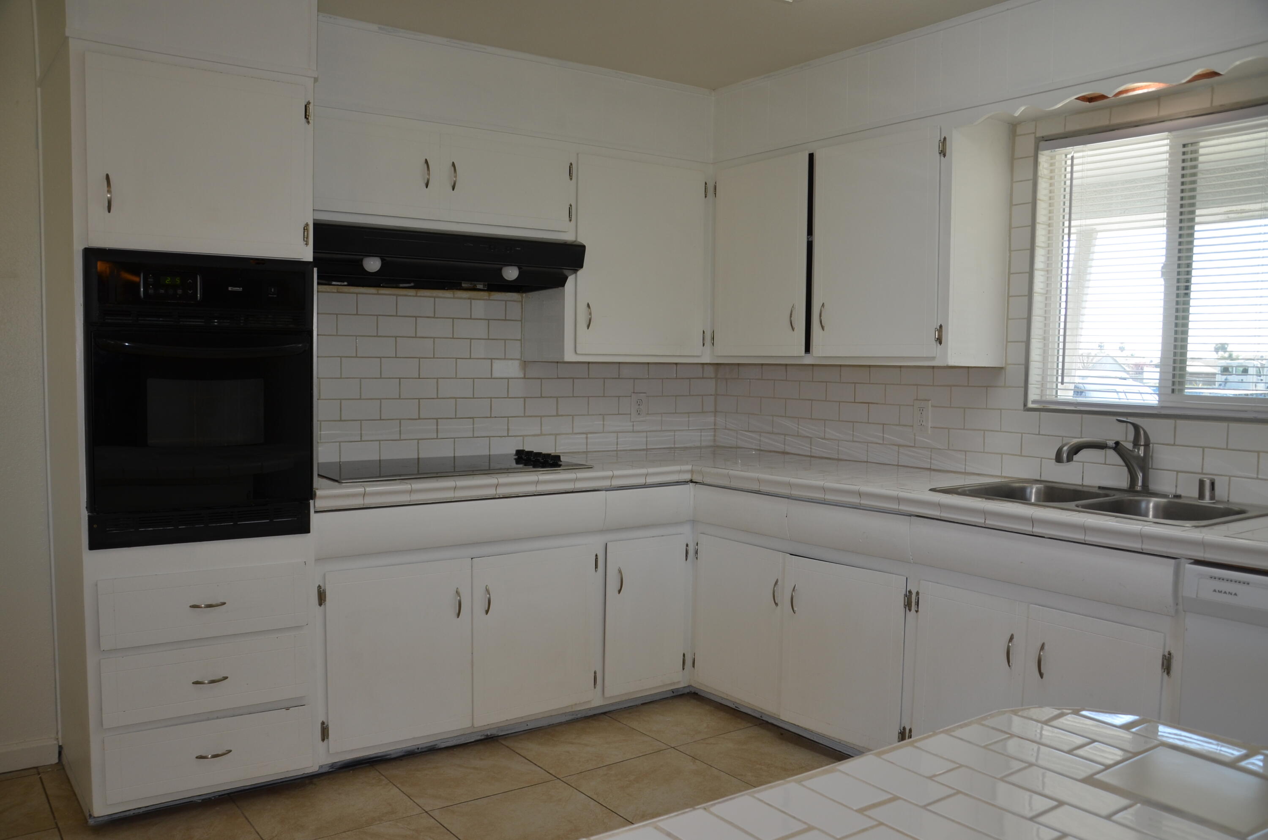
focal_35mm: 27
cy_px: 420
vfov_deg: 47.7
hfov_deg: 67.5
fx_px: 949
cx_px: 634
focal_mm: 18
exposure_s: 1/125
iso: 200
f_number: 3.5
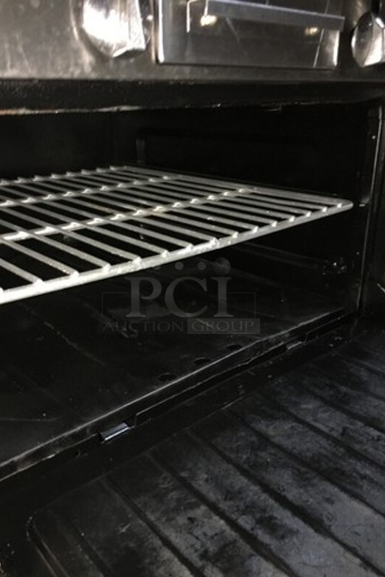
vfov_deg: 60.3
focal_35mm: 31
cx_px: 179
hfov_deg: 42.3
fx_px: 497
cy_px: 296
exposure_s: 1/16
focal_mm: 4.15
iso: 320
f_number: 2.2
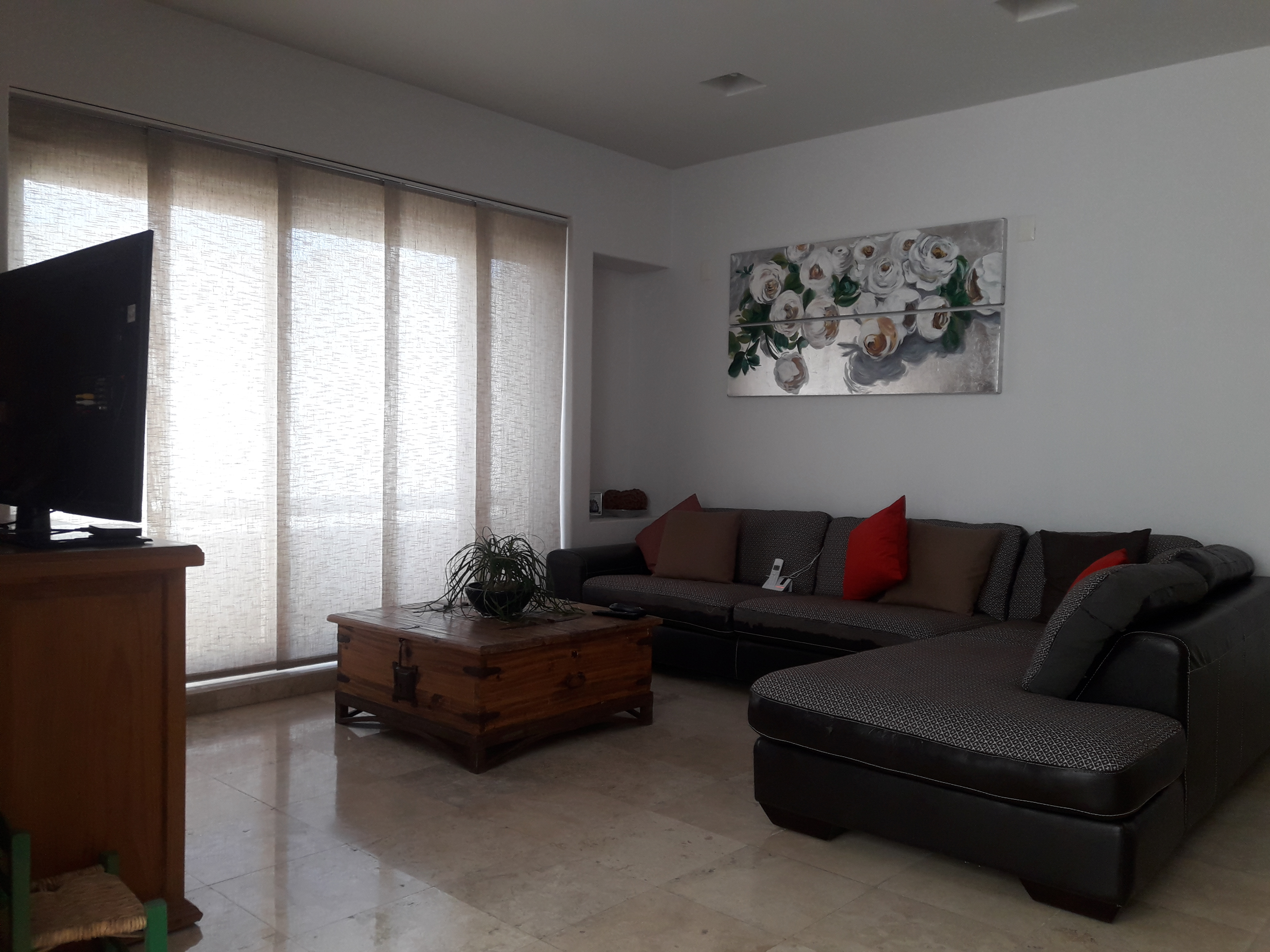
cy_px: 476
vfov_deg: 49.7
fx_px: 1027
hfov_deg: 63.4
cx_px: 635
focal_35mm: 28
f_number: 1.9
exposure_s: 1/120
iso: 50
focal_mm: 3.7
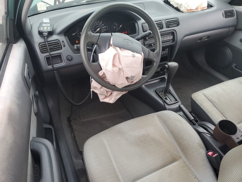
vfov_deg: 53.1
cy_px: 91
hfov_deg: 67.3
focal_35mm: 26
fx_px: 182
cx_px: 121
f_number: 1.5
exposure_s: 1/120
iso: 68
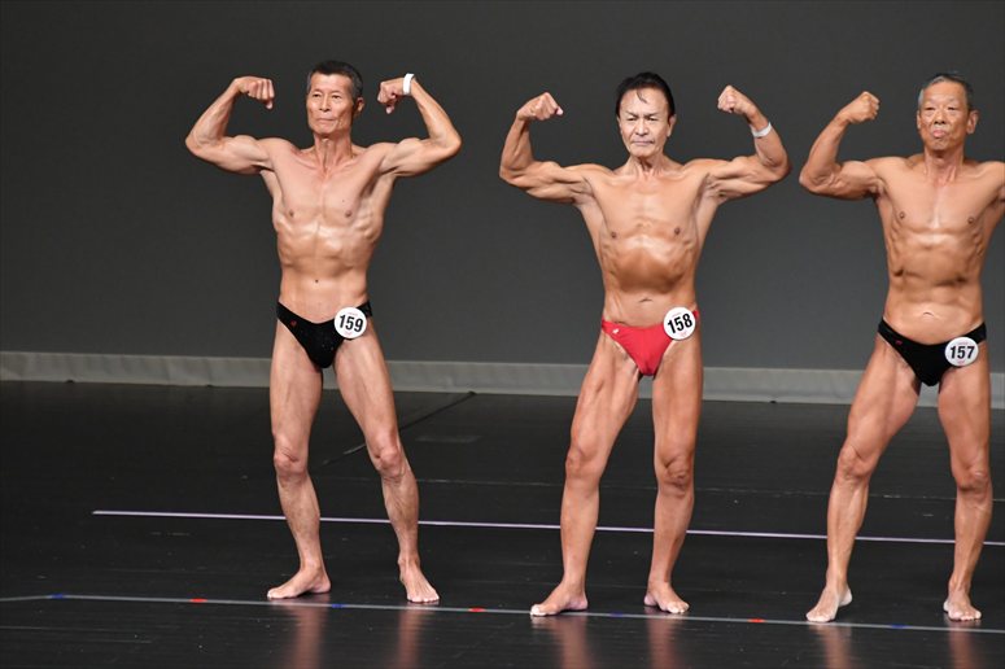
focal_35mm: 345
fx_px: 9627
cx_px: 502
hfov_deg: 6.0
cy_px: 334
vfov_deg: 4.0
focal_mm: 230
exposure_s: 1/400
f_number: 5.6
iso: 4000
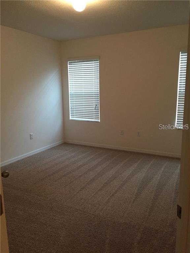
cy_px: 126
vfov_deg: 61.7
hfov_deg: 48.2
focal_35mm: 29
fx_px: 212
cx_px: 95
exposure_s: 1/30
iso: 250
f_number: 2.2
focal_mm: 4.15
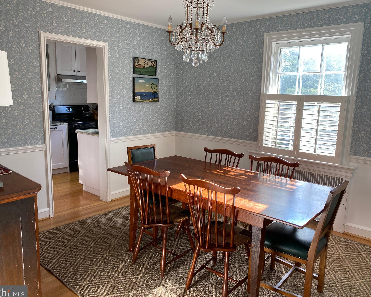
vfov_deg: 51.5
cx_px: 182
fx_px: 307
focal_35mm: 28
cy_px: 148
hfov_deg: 62.2
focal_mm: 4.25
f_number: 1.8
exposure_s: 1/122
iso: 80
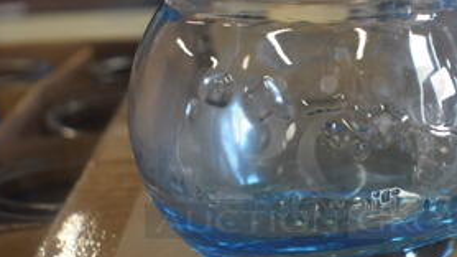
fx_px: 836
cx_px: 329
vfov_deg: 17.4
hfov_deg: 30.2
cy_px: 152
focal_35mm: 69
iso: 800
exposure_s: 1/125
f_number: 3.8
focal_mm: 20
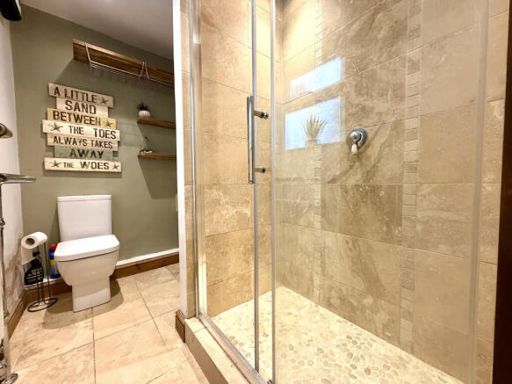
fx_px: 207
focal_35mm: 14
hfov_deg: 102.1
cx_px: 256
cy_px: 192
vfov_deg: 85.7
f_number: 2.2
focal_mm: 2.22
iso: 320
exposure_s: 1/50
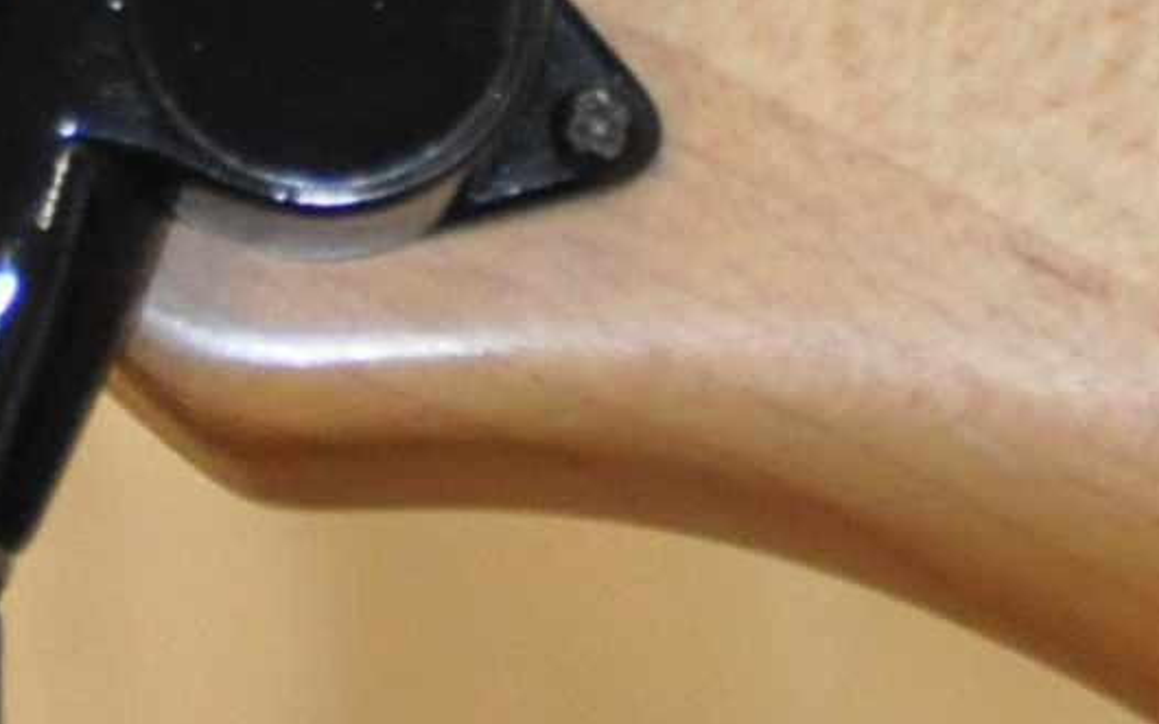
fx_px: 12285
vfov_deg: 3.3
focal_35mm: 389
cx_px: 352
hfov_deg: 5.4
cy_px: -860
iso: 2000
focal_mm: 42
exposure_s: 1/125
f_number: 5
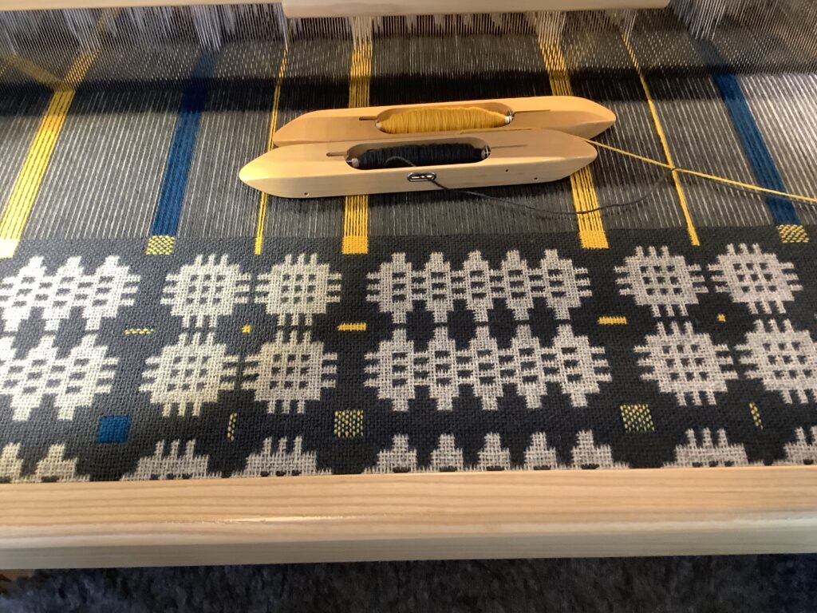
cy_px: 306
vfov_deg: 45.4
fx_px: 732
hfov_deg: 58.4
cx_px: 408
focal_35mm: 31
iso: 320
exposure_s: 1/40
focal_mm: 3.3
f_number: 2.4
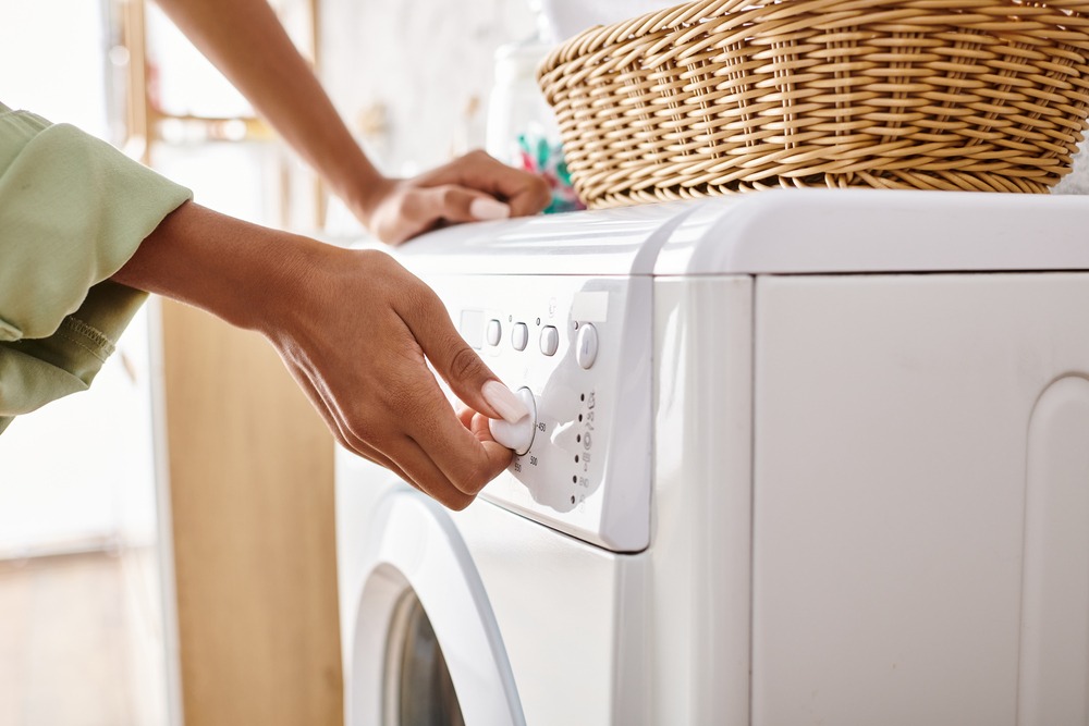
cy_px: 363
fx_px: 1059
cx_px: 544
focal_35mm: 35
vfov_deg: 37.9
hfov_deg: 54.4
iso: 250
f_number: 4
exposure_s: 1/200
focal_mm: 35
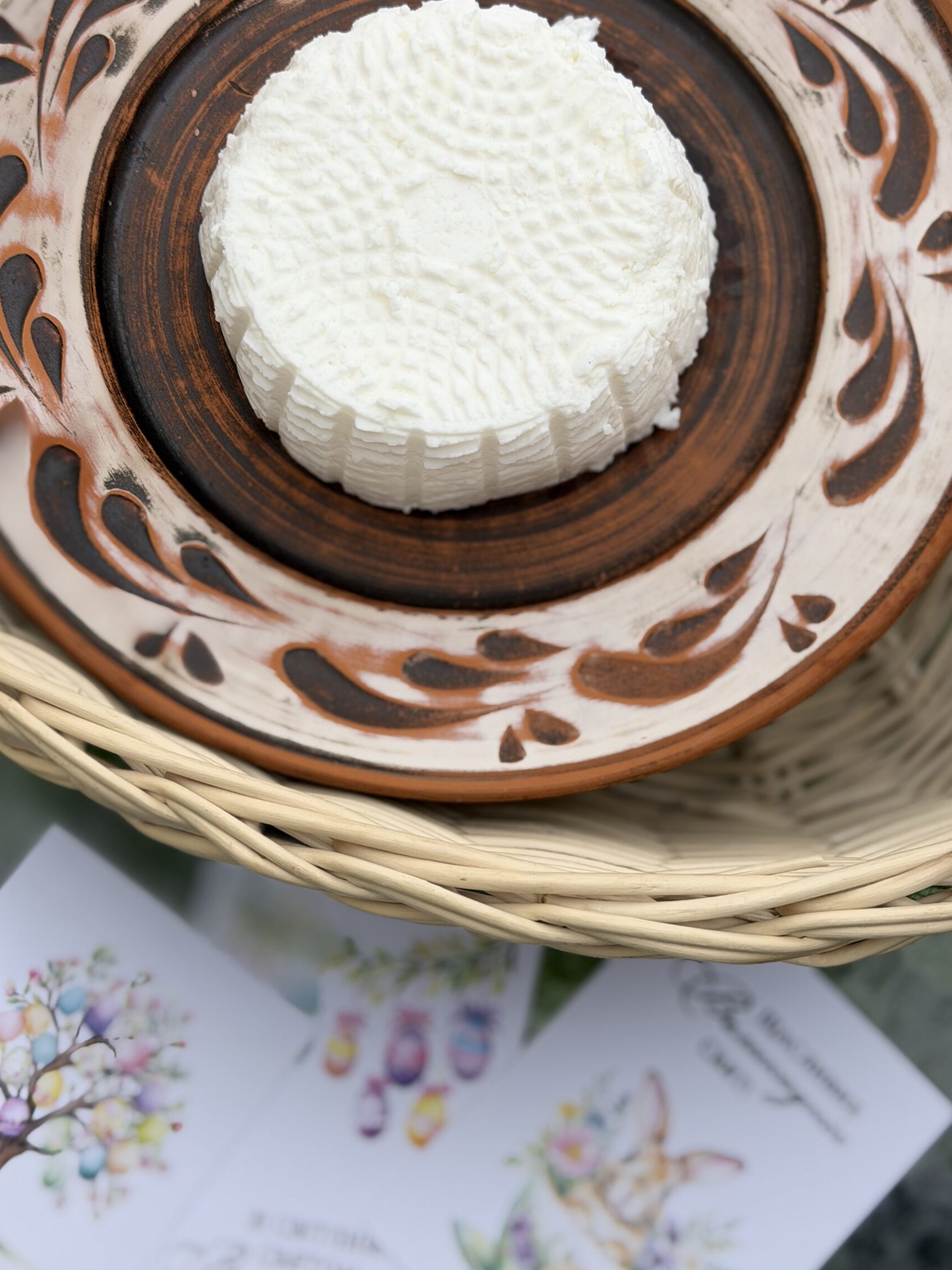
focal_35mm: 54
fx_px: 1980
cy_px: 564
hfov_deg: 27.0
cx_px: 511
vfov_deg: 35.5
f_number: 1.78
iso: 64
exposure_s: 1/1041
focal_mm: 6.76
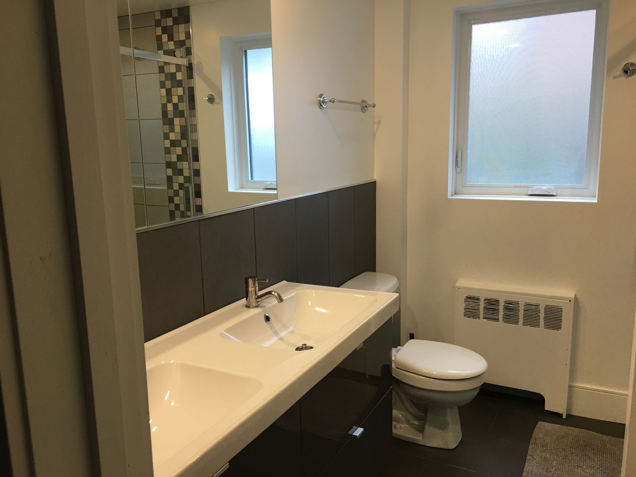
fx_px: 533
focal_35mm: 29
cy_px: 238
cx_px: 318
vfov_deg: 48.2
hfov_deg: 61.7
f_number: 2.2
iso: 32
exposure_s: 1/30
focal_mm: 4.15
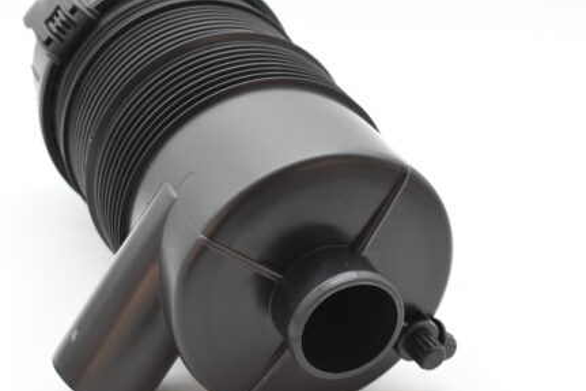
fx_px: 1155
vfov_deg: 19.2
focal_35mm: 71
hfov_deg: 28.4
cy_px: 204
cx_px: 223
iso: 1600
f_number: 8
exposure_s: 1/400
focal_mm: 34
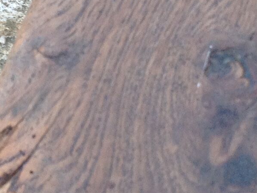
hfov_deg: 13.0
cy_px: 118
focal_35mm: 152
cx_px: 89
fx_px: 1128
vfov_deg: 9.8
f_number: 2.4
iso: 80
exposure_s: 1/120
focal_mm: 4.28
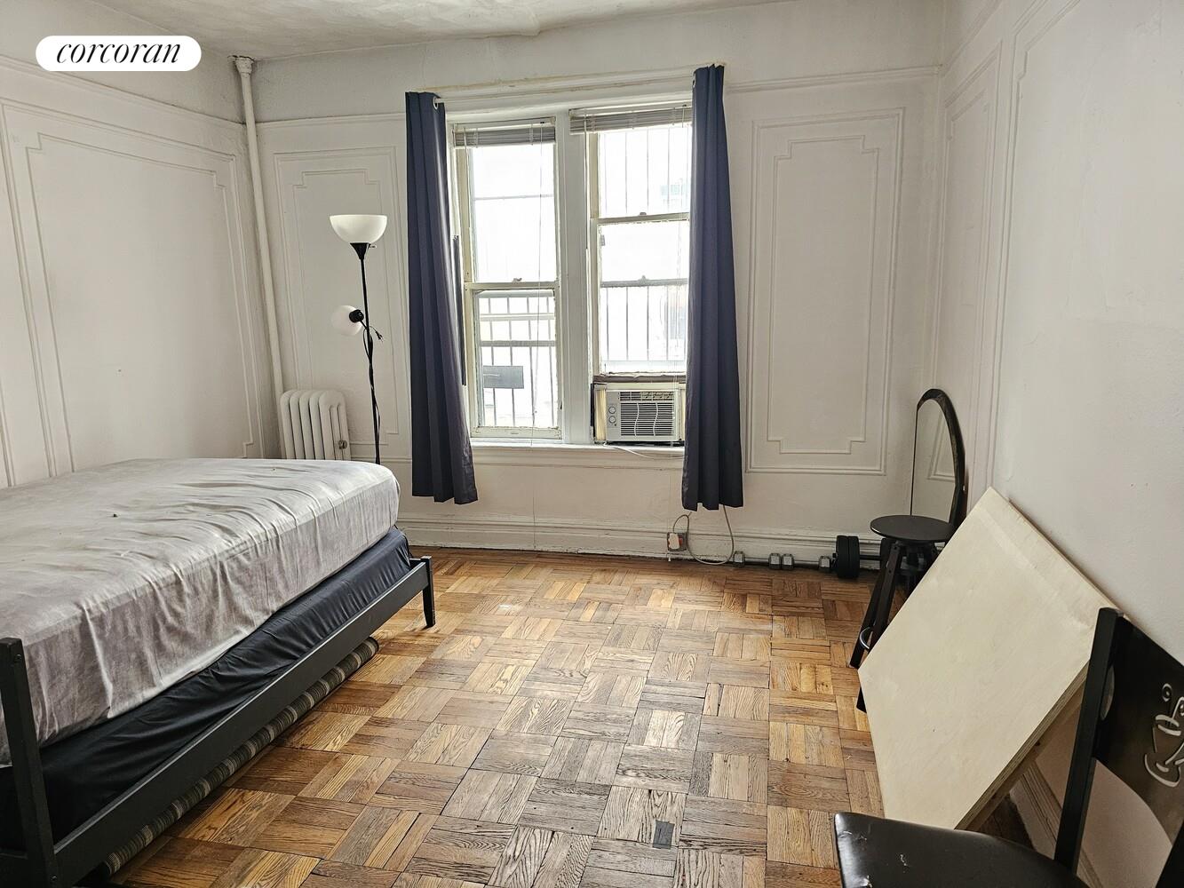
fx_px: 787
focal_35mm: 23
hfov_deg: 73.9
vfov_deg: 58.9
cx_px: 592
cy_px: 444
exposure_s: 1/60
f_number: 1.7
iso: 640
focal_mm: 6.3
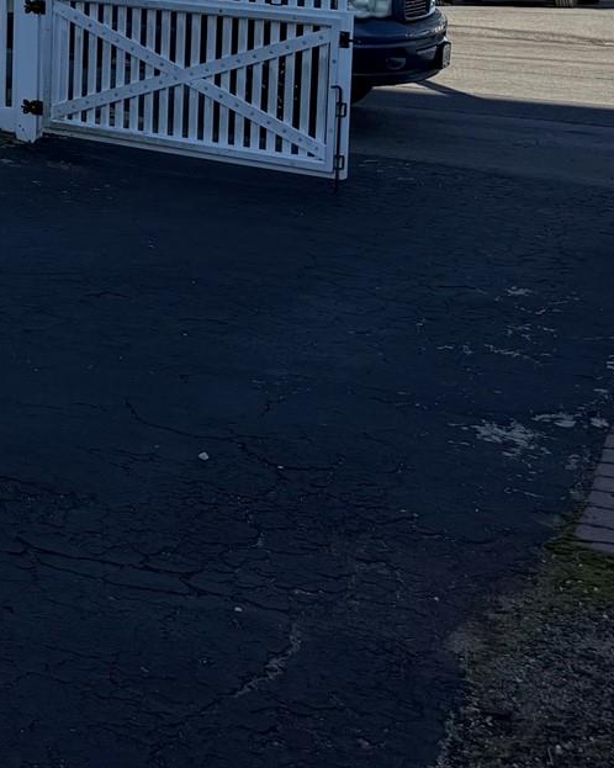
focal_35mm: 77
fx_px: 1750
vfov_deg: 22.9
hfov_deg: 17.0
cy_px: -128
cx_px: -433
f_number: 1.78
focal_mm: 6.76
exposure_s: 1/4673
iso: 80
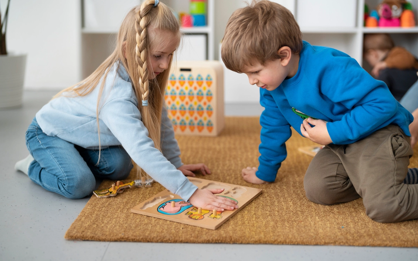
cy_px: 140
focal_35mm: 52
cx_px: 212
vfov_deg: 24.9
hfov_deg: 38.9
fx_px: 593
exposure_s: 1/250
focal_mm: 50
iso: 250
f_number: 1.6
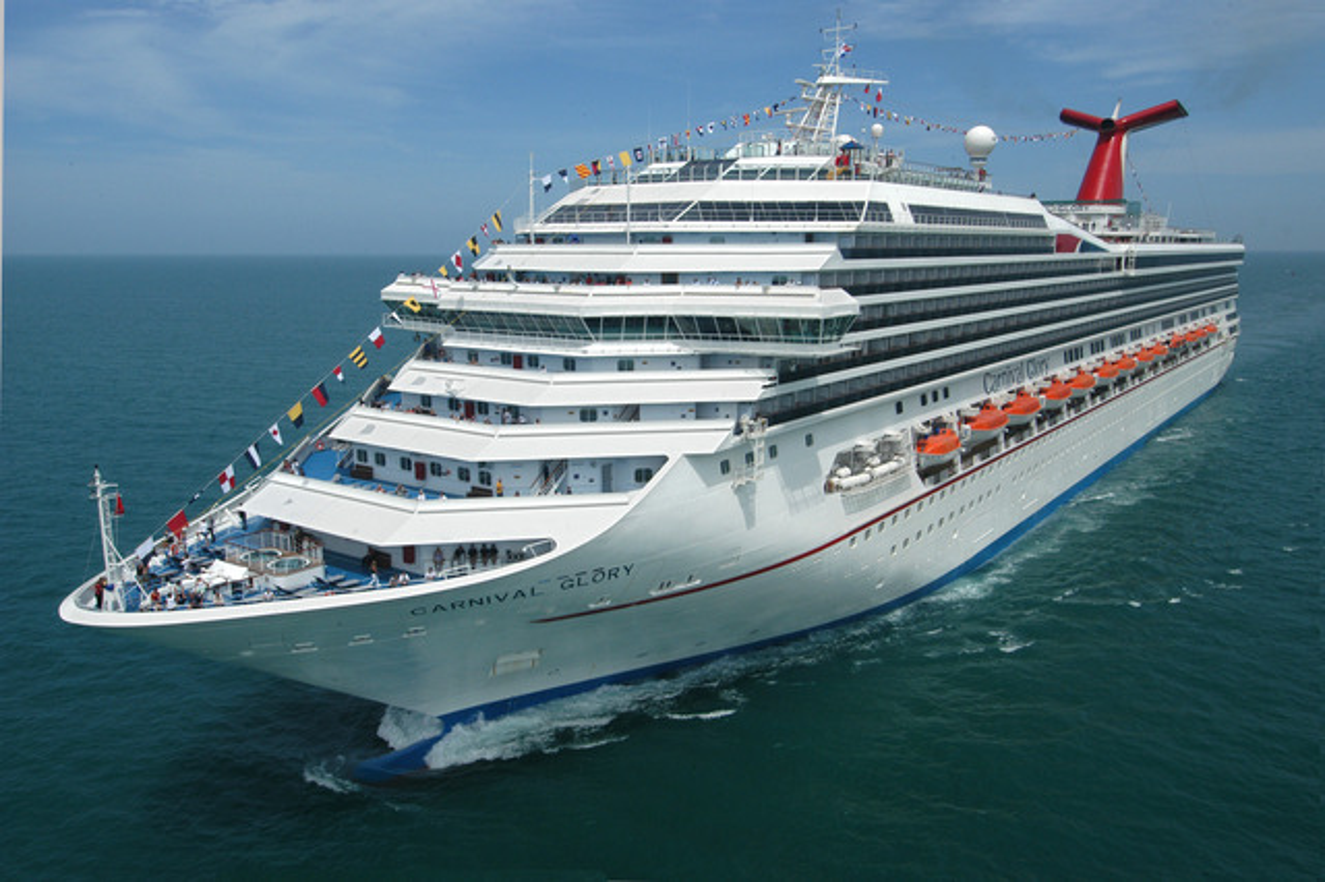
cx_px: 662
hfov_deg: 67.4
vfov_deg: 47.9
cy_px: 441
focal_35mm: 27
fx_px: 993
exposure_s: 1/320
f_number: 18
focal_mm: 18
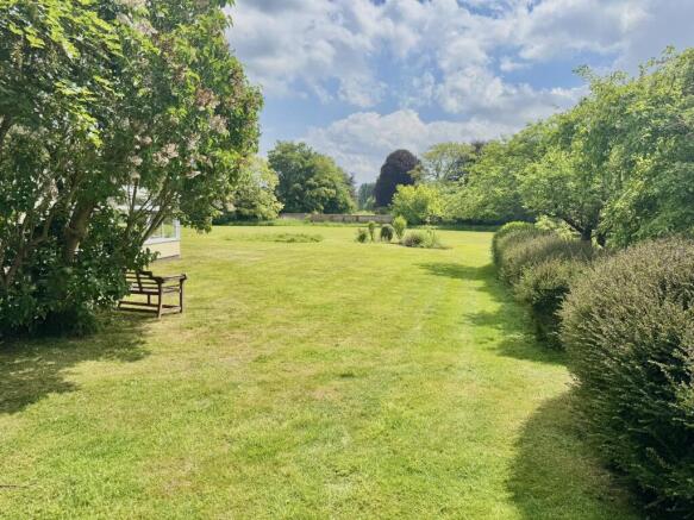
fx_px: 481
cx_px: 347
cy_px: 260
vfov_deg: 56.8
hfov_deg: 71.6
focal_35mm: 24
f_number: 1.78
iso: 80
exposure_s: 1/4608
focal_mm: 6.76
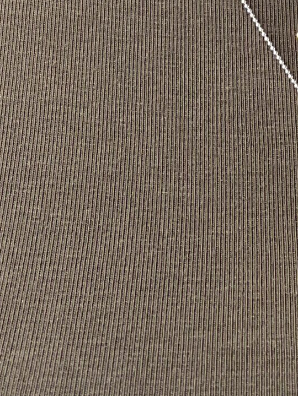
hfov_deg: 5.4
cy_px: -302
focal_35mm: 274
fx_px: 3142
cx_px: 409
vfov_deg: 7.0
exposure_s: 1/121
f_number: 2.8
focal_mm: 9
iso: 200
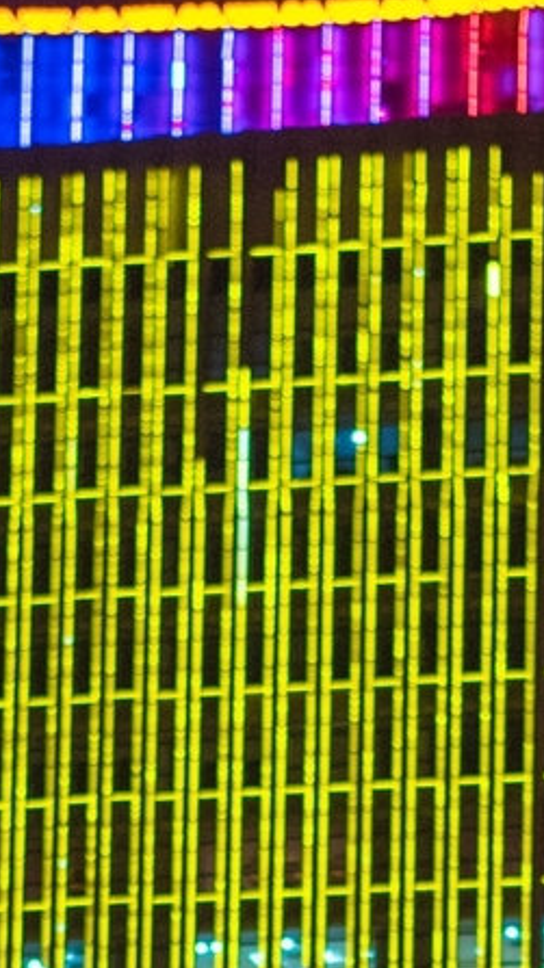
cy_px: 1496
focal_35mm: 220
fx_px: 5649
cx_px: 277
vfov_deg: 9.5
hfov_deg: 5.5
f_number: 1.8
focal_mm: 58
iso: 800
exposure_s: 1/200
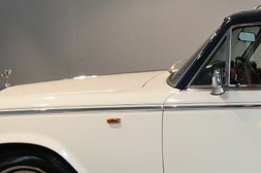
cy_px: 83
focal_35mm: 59
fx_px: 426
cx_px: 344
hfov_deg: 27.9
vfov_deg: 23.0
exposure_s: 1/80
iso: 2000
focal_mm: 11
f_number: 6.3
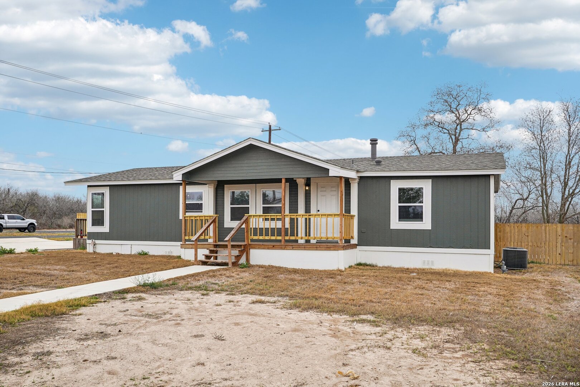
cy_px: 194
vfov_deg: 43.6
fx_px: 483
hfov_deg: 61.9
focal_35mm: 30
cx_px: 290
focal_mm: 30
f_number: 8
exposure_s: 1/400
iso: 100
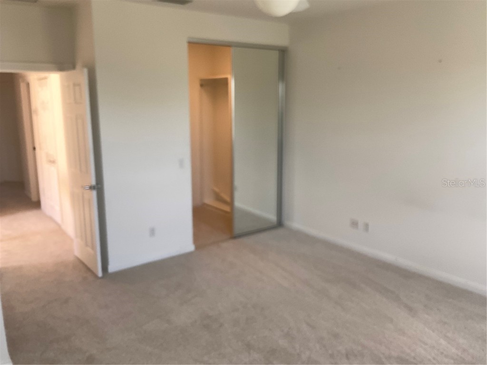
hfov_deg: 61.7
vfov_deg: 48.2
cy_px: 182
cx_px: 244
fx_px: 408
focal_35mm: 29
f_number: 1.8
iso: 64
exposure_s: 1/60
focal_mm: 3
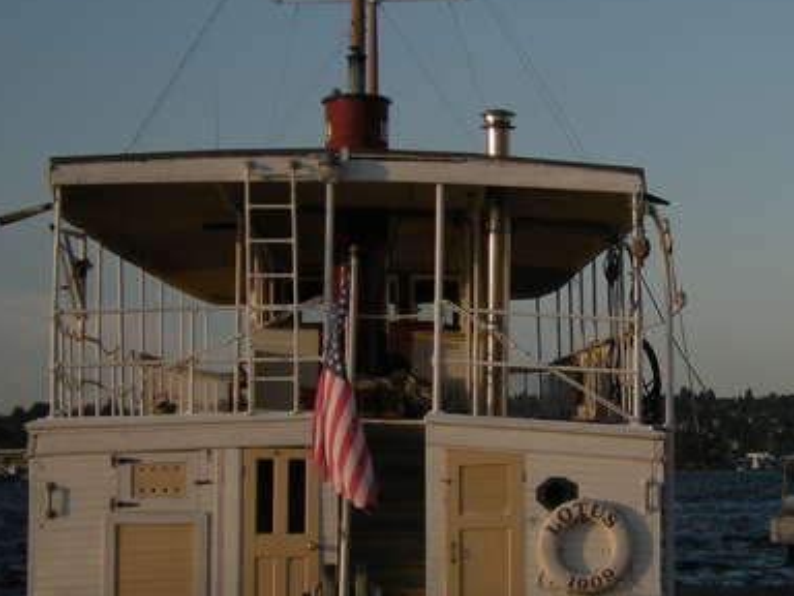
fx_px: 2913
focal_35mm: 127
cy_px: 325
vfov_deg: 11.7
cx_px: 616
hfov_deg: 15.4
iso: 64
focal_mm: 10.1
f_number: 4.1
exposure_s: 1/484
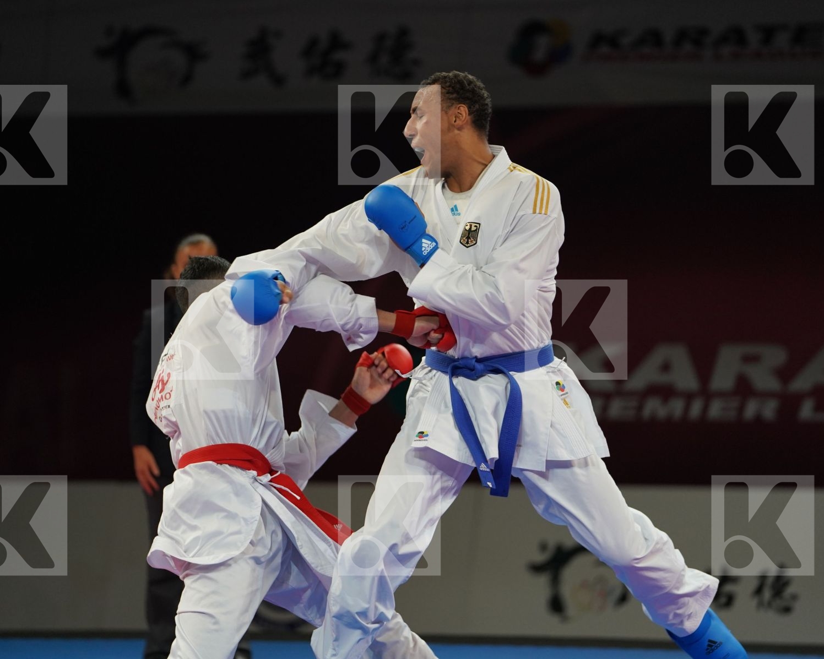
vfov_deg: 7.7
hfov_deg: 9.6
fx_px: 4902
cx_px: 389
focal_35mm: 201
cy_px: 330
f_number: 2.8
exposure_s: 1/1000
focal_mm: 178
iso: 1600
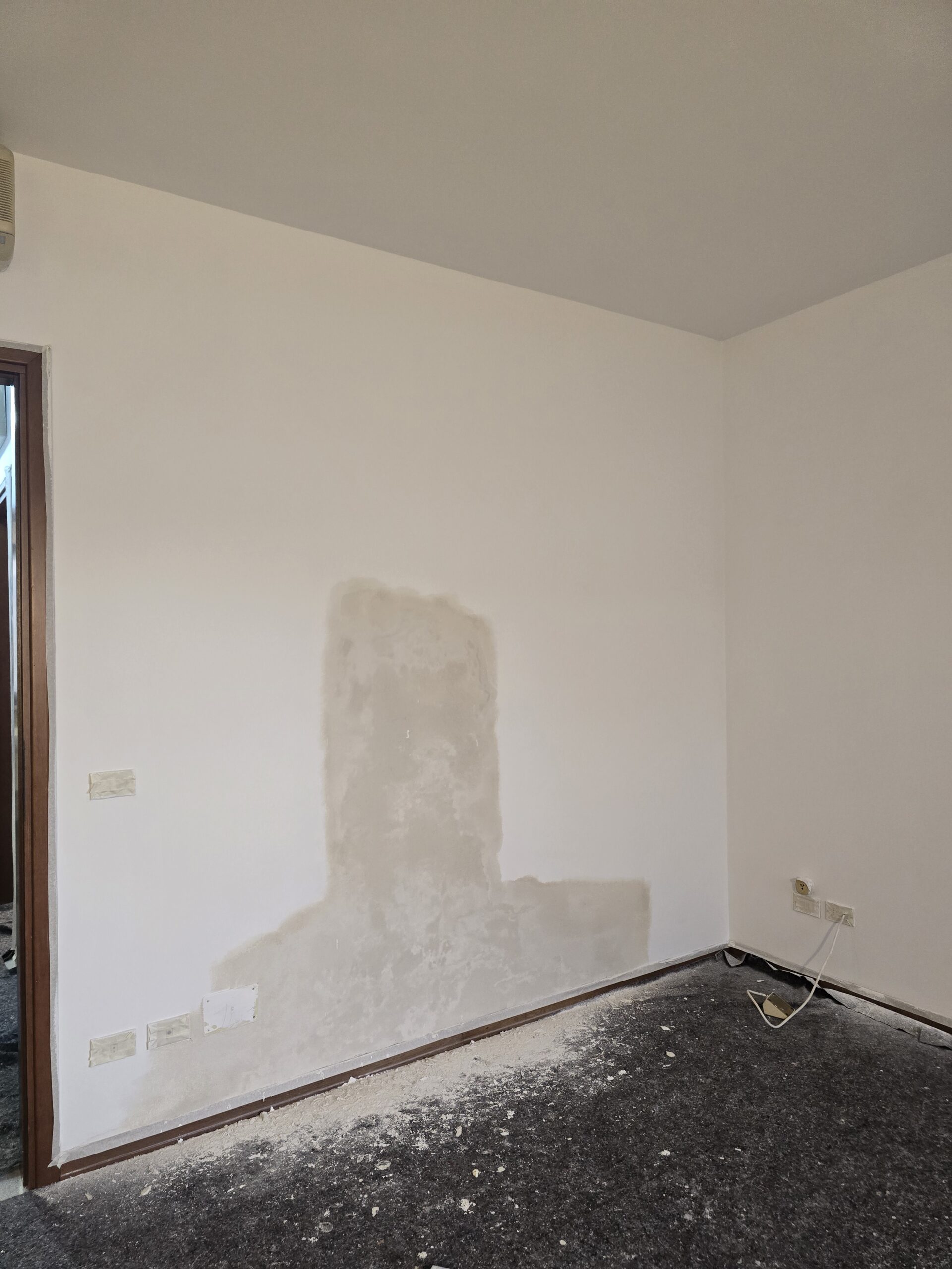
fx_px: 843
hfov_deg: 58.9
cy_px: 634
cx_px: 476
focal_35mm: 23
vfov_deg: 73.9
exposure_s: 1/100
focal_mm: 6.3
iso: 500
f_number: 1.7
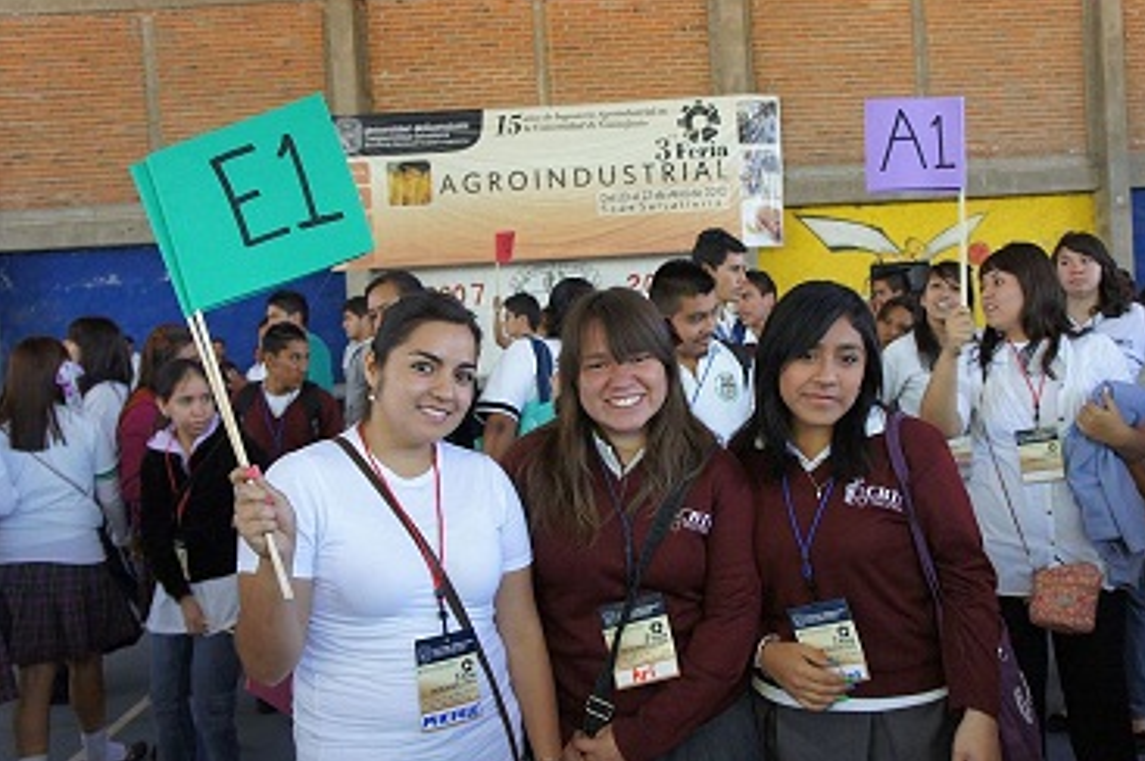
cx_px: 621
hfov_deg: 53.1
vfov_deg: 36.8
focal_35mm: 36
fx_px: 1144
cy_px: 380
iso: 1600
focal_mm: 22
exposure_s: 1/125
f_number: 4
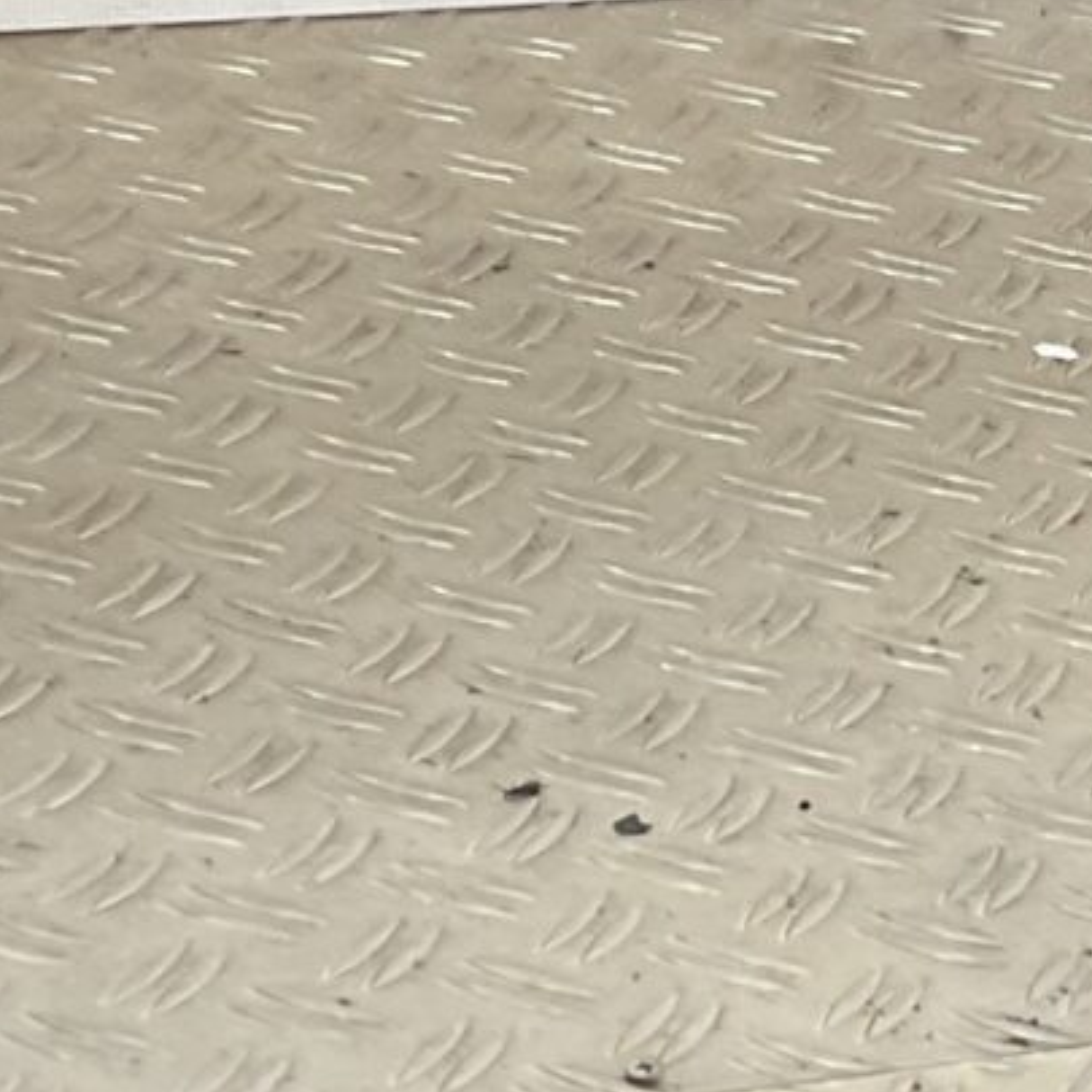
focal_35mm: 162
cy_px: 728
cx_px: 1176
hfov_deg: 10.7
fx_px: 5782
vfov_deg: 10.8
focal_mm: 3
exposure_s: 1/120
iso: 25
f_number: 1.8
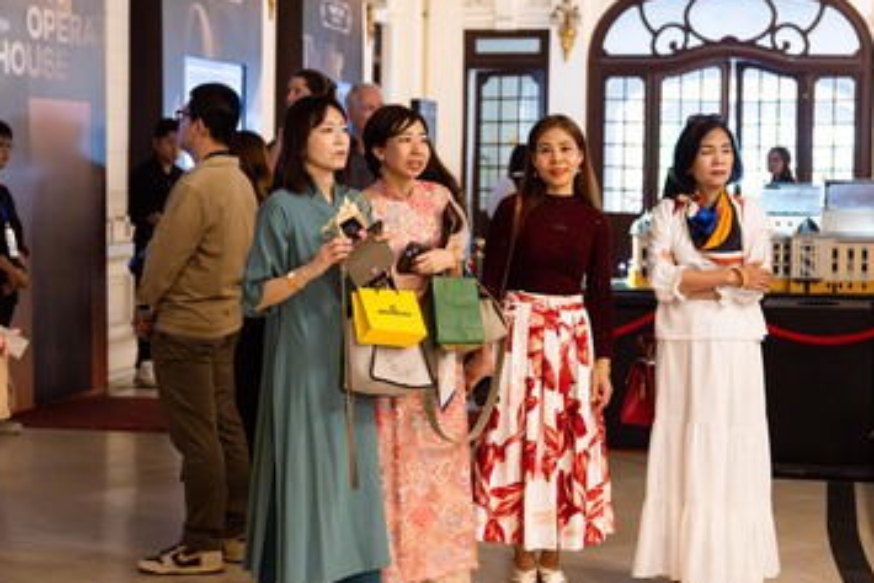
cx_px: 352
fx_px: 1894
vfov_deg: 17.5
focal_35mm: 78
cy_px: 256
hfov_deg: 25.9
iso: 8000
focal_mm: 42
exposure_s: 1/200
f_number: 2.8
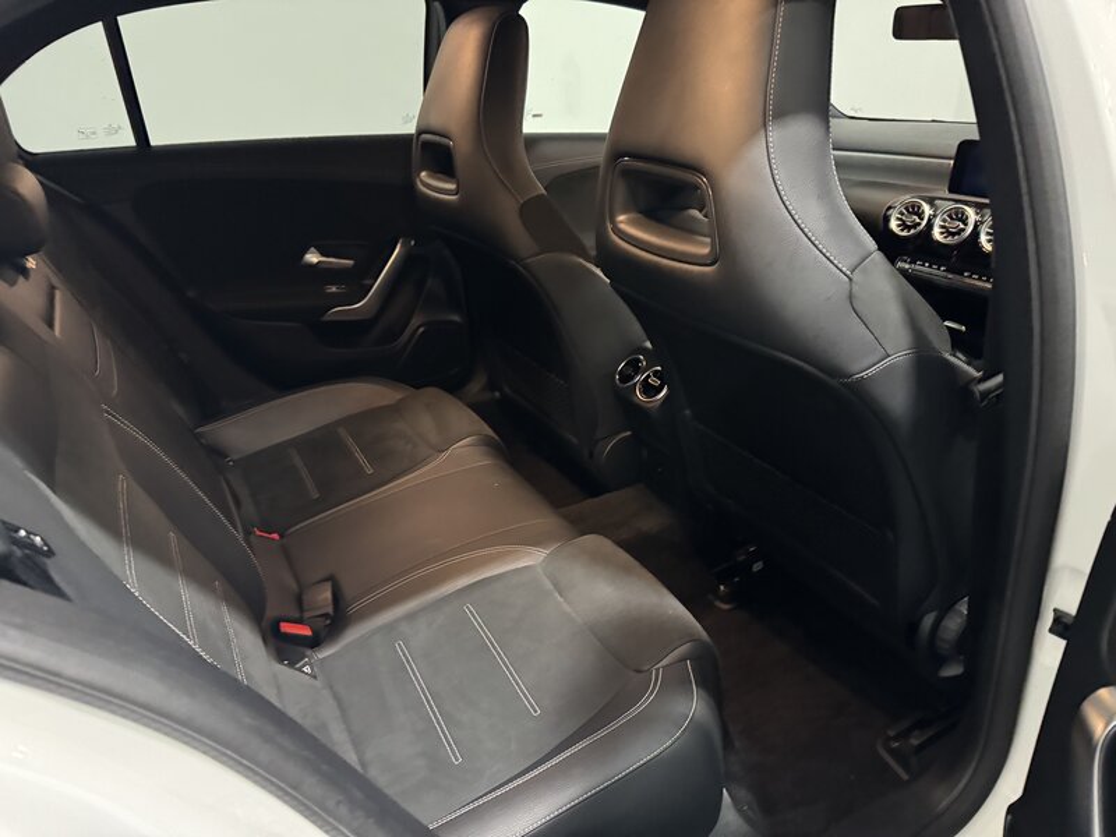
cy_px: 418
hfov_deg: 71.6
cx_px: 558
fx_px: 774
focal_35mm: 24
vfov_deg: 56.8
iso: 800
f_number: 1.78
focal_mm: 6.76
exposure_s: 1/25
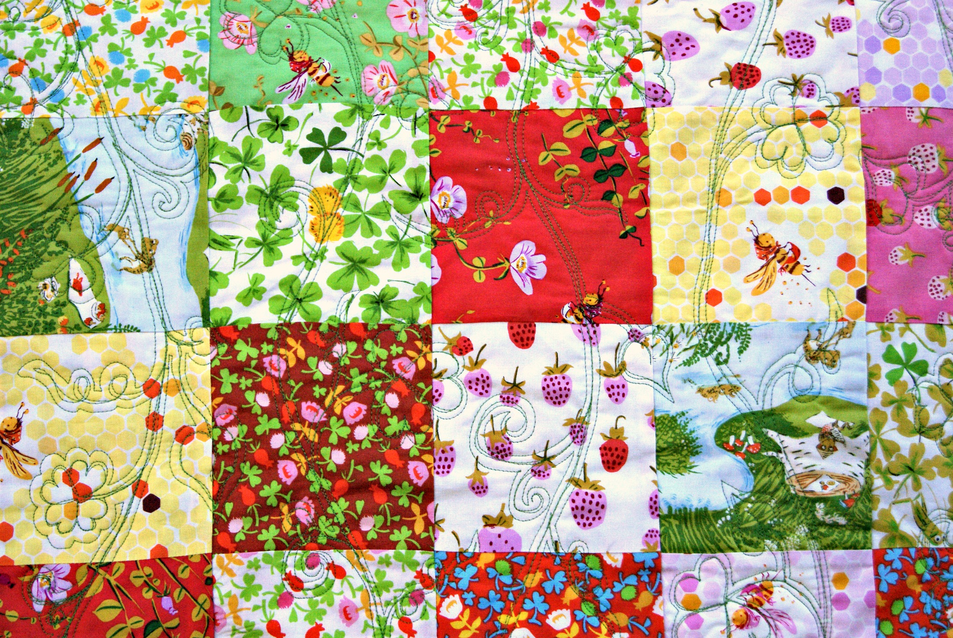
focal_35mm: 68
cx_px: 476
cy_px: 319
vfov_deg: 20.2
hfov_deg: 29.8
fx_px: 1789
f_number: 5.6
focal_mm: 45
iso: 800
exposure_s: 1/800
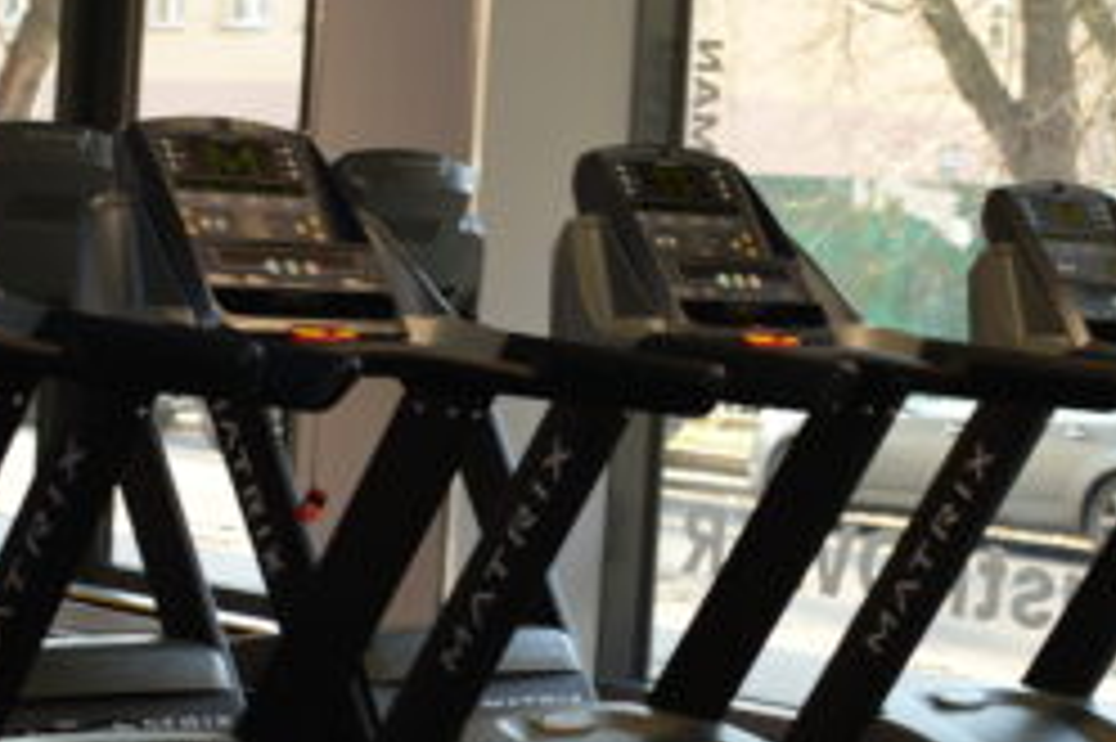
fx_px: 3501
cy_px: 324
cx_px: 220
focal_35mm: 113
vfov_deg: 12.1
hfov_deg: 18.0
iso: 250
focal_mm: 35
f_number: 3.5
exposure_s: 1/60
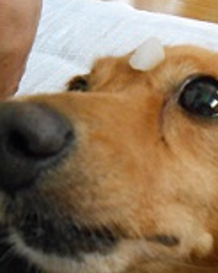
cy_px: 177
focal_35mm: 57
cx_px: 163
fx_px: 460
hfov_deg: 26.3
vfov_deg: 32.8
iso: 800
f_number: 3.5
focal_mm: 4.6
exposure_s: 1/100
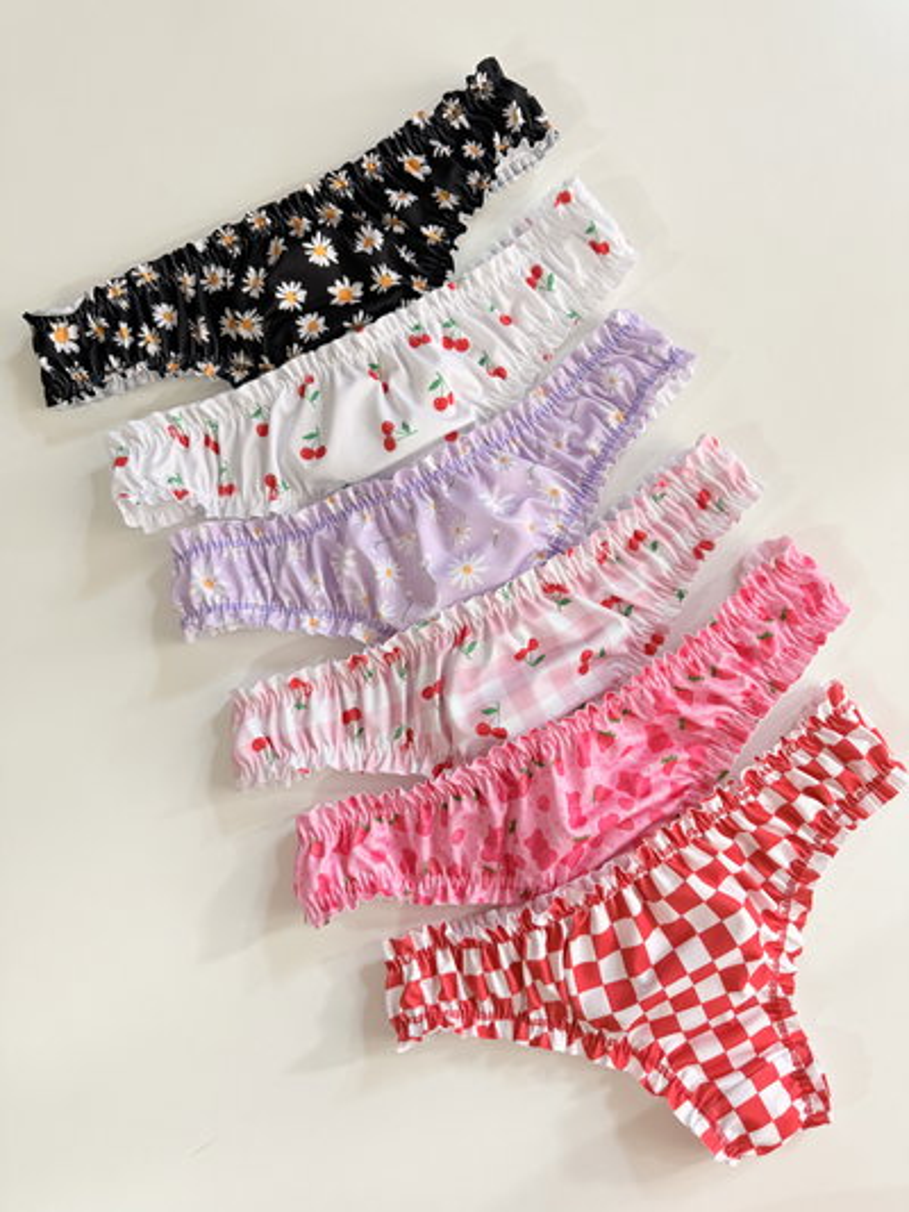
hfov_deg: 56.8
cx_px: 454
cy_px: 606
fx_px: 840
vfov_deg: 71.6
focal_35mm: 24
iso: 200
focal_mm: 6.76
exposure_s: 1/50
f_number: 1.78
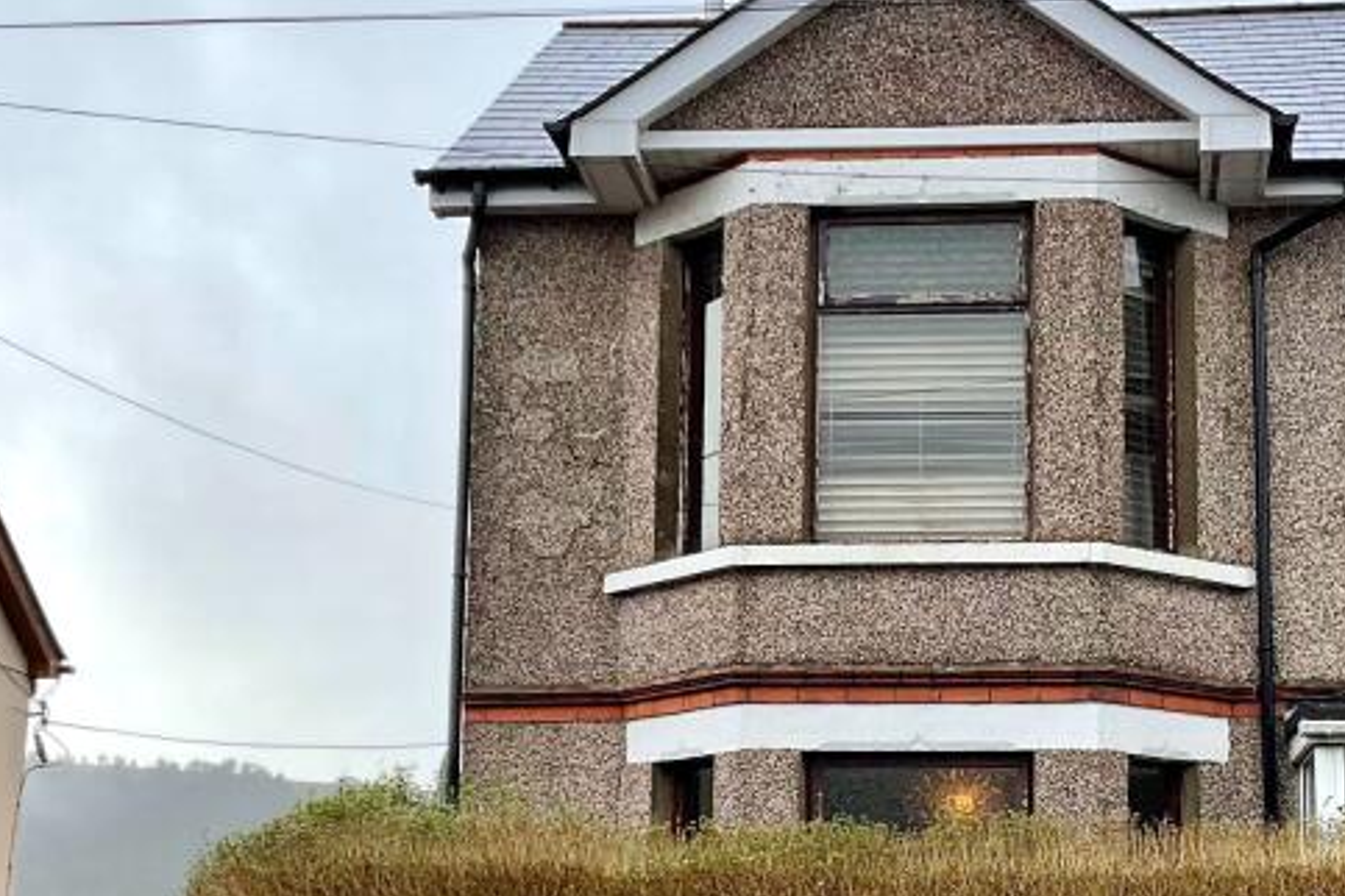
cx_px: 963
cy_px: 662
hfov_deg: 31.0
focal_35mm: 64
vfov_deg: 21.1
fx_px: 2391
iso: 16
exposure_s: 1/657
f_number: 1.8
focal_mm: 3
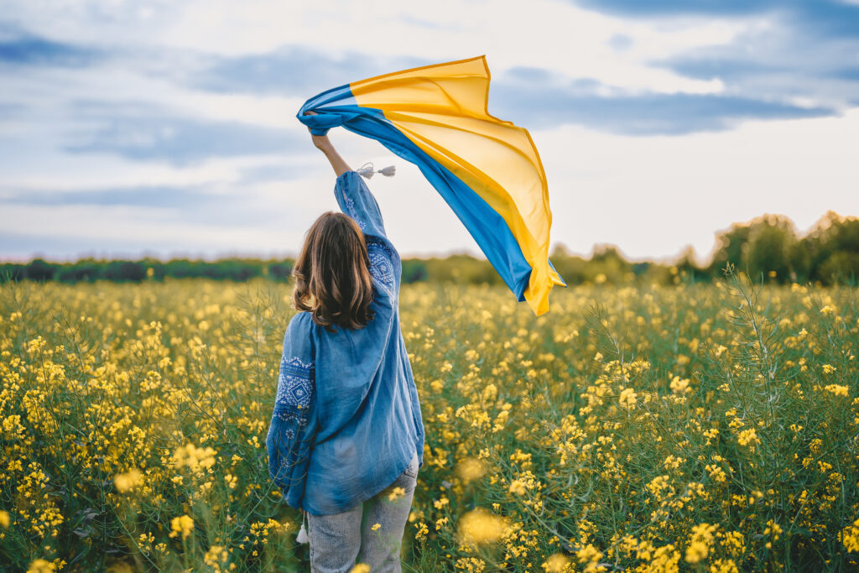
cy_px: 286
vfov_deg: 27.0
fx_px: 1193
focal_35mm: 50
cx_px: 430
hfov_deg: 39.6
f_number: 1.2
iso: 200
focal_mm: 50
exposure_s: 1/1600
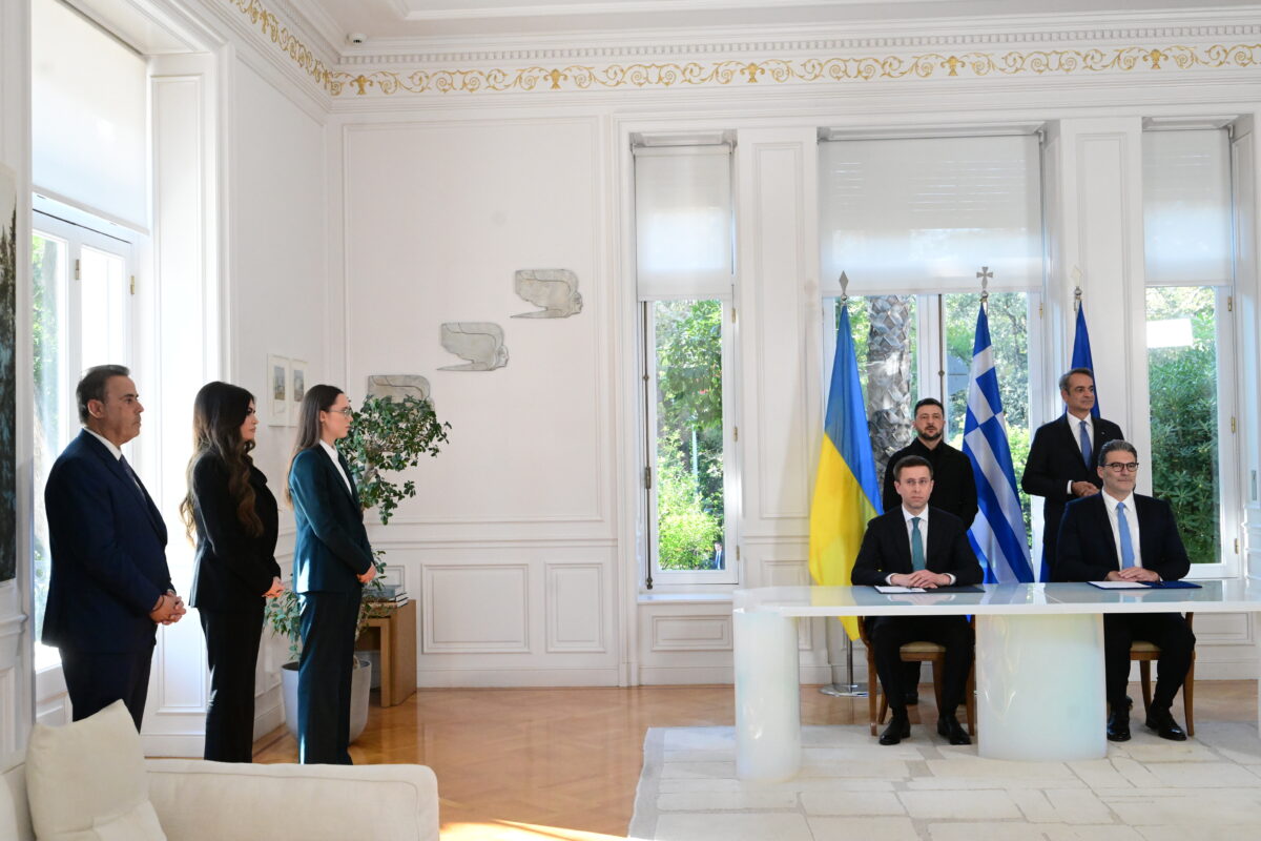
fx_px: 1436
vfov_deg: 32.6
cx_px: 630
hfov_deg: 47.4
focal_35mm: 41
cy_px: 420
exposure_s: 1/800
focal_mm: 41
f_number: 6.3
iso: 8000
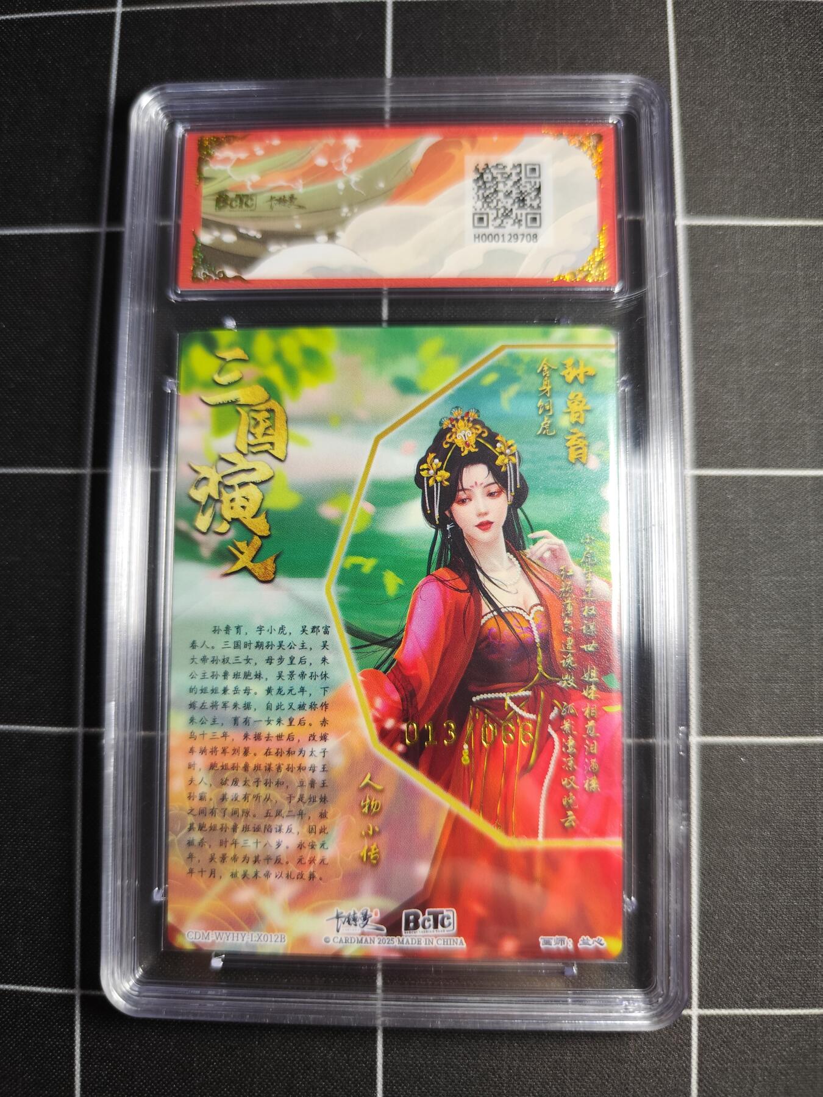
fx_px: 729
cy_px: 548
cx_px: 412
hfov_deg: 58.9
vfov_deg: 73.9
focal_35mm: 23
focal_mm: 6.14
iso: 500
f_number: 1.65
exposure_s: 1/100
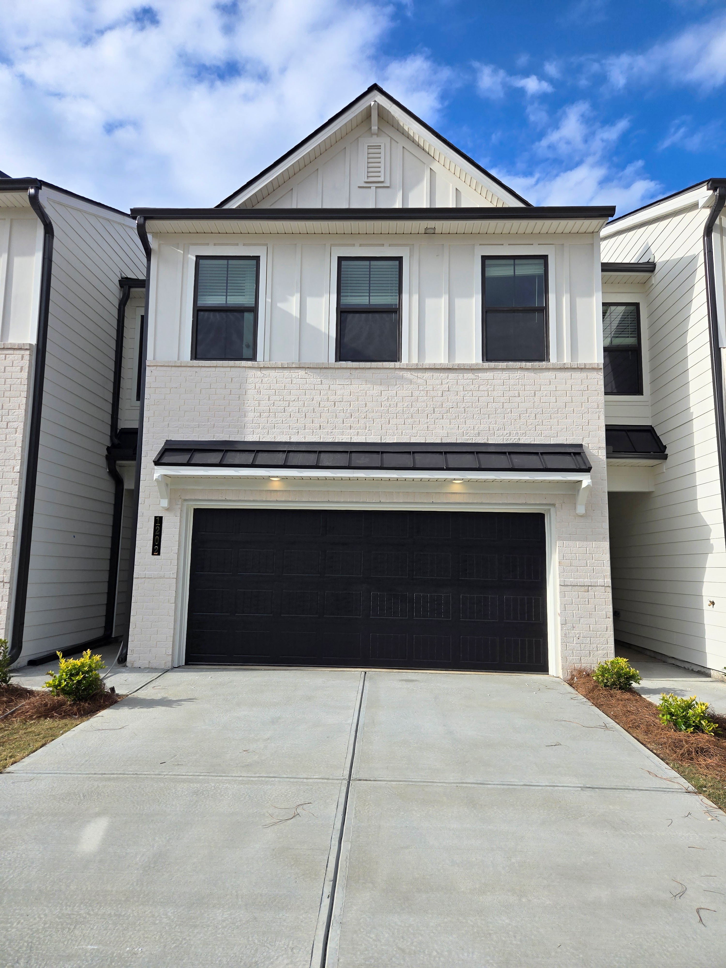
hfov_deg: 58.9
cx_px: 363
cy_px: 484
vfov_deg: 73.9
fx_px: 643
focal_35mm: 23
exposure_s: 1/2921
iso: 40
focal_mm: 5.4
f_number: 1.8
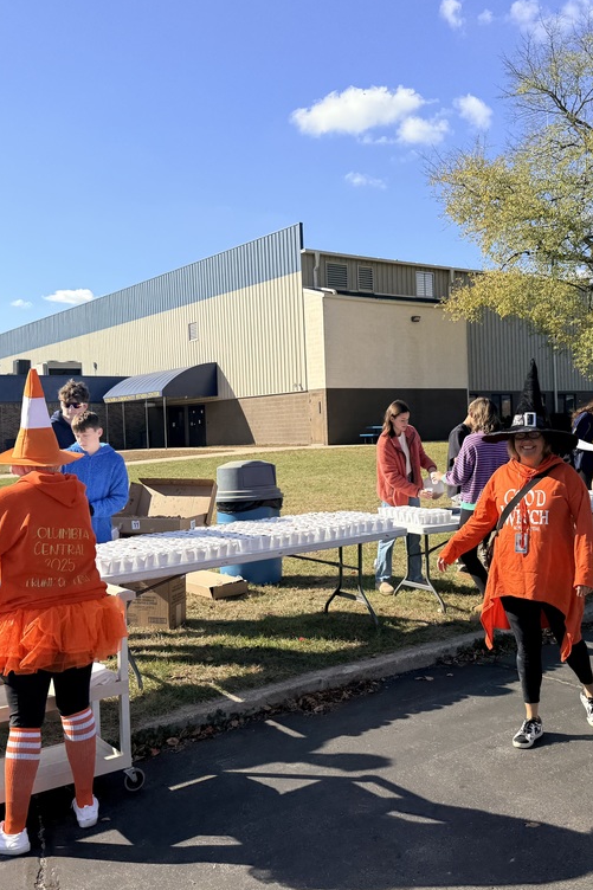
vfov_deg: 55.8
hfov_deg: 38.8
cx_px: 340
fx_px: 840
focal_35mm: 34
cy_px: 439
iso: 80
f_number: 1.78
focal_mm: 6.76
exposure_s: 1/3759
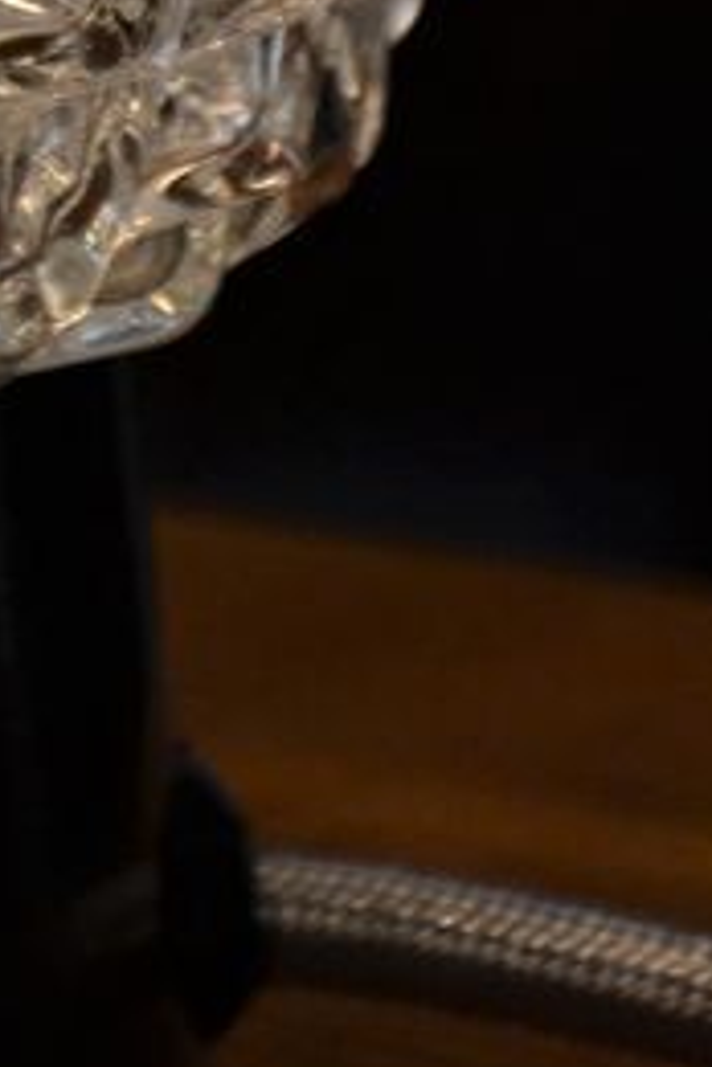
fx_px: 16553
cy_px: -654
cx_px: -538
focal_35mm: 558
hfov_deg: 2.5
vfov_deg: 3.7
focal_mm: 90
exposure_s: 1/500
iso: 400
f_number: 5.6
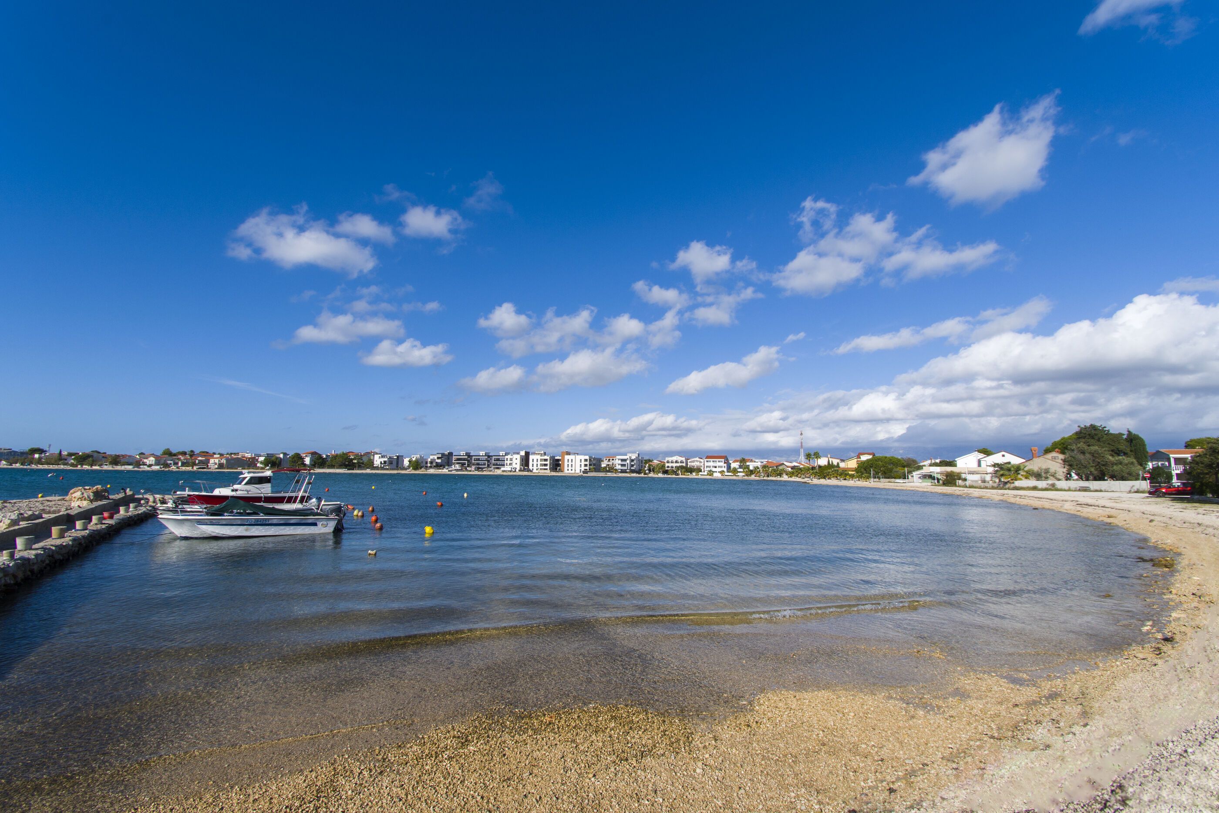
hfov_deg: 100.4
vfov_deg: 77.3
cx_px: 610
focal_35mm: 15
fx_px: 508
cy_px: 406
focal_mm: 10
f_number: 10
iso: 100
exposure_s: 1/400
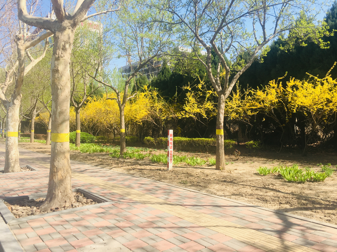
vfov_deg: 48.2
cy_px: 126
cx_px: 168
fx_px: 282
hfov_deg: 61.7
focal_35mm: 29
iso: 25
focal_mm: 4.15
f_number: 2.2
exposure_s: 1/827
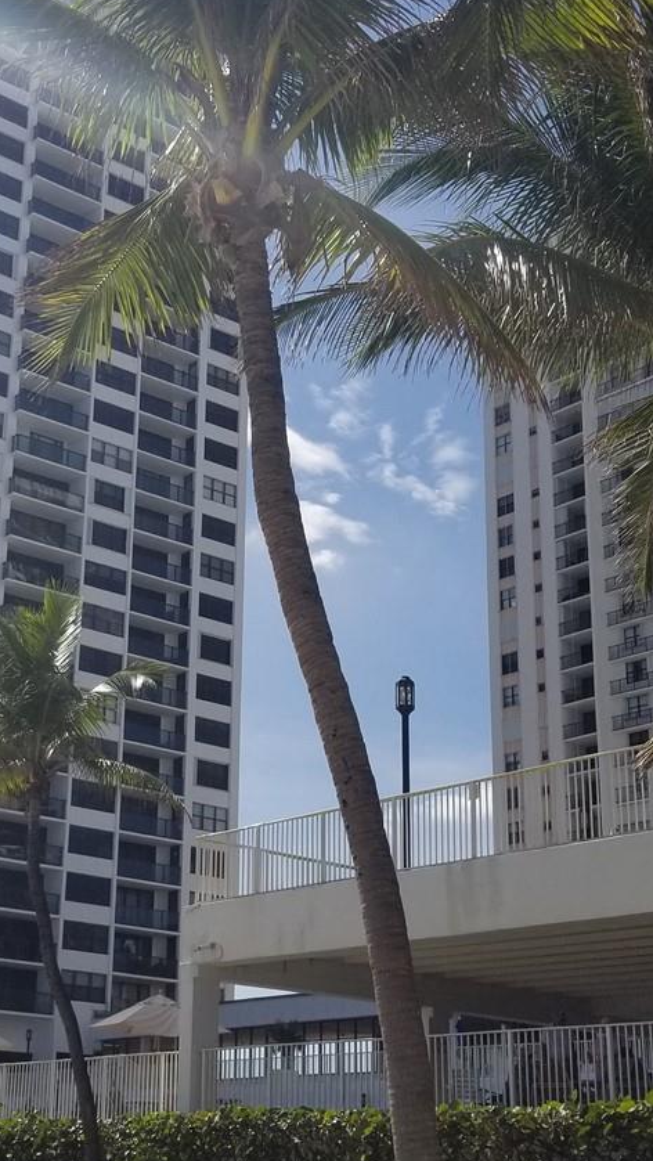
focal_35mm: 54
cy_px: 613
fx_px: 1662
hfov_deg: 22.1
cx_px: 214
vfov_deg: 38.5
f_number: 1.7
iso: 50
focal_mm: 4.25
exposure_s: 1/6752
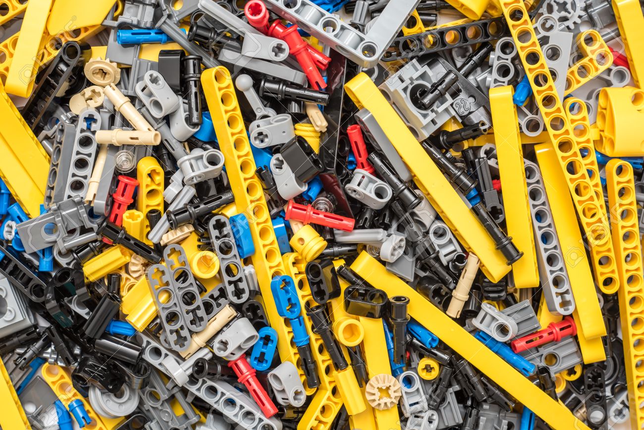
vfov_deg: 24.6
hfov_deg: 36.2
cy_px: 215
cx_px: 322
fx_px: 984
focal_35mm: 55
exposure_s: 1/60
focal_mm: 55
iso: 64
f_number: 8
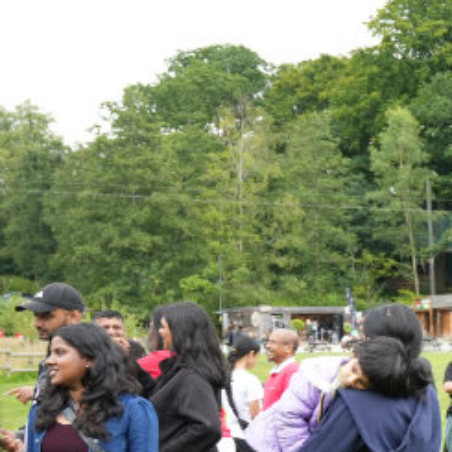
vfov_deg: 20.2
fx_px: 1256
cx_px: 854
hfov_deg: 16.5
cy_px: 355
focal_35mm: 85
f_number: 3.5
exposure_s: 1/500
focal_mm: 24
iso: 500
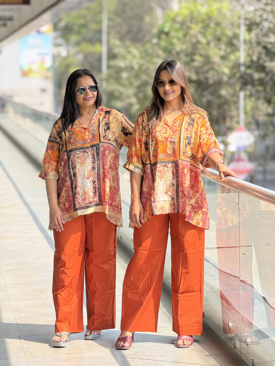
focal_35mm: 120
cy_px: 183
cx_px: 138
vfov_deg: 16.4
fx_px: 1271
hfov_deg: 12.3
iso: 64
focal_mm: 15.66
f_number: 2.8
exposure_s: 1/306
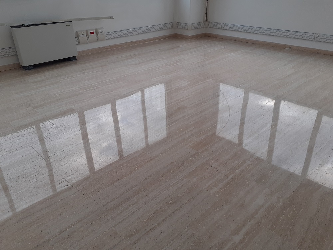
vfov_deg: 51.4
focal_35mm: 27
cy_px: 125
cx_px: 166
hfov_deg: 65.3
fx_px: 260
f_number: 1.9
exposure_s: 1/100
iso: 40
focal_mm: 3.6
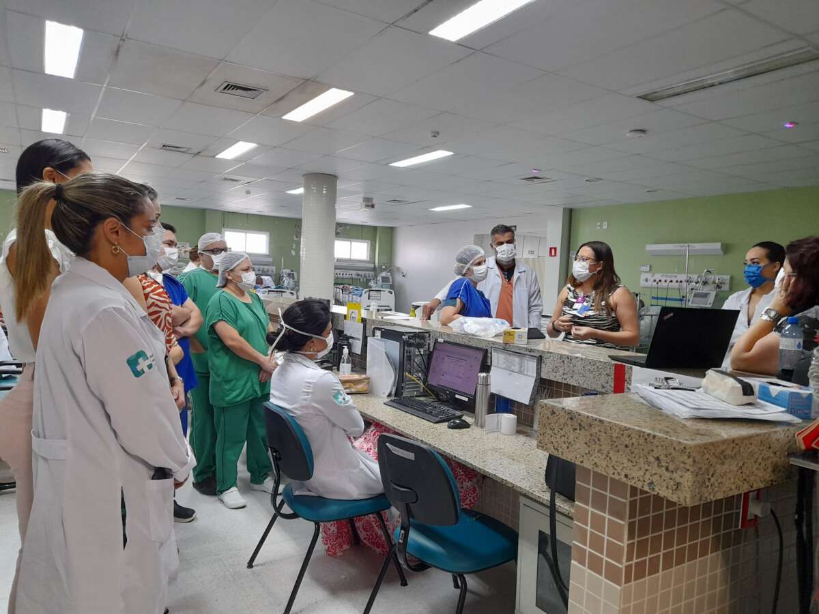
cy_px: 307
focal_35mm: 25
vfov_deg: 54.9
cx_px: 410
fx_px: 591
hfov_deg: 69.4
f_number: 2
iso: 400
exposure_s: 1/60
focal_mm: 4.6
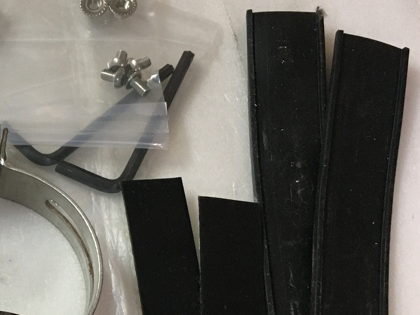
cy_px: 275
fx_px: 970
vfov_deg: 18.2
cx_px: -122
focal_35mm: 80
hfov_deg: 22.0
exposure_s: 1/30
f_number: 2.2
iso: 125
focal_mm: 4.15
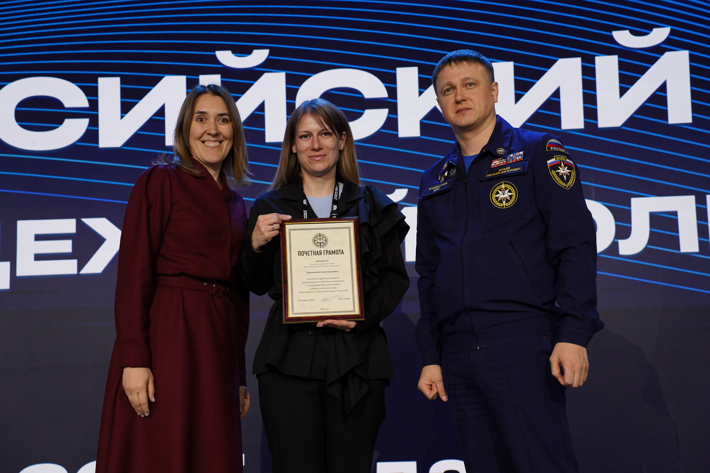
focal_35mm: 67
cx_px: 355
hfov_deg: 30.1
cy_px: 236
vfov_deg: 20.3
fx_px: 1321
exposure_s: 1/160
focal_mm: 67
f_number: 5
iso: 1600
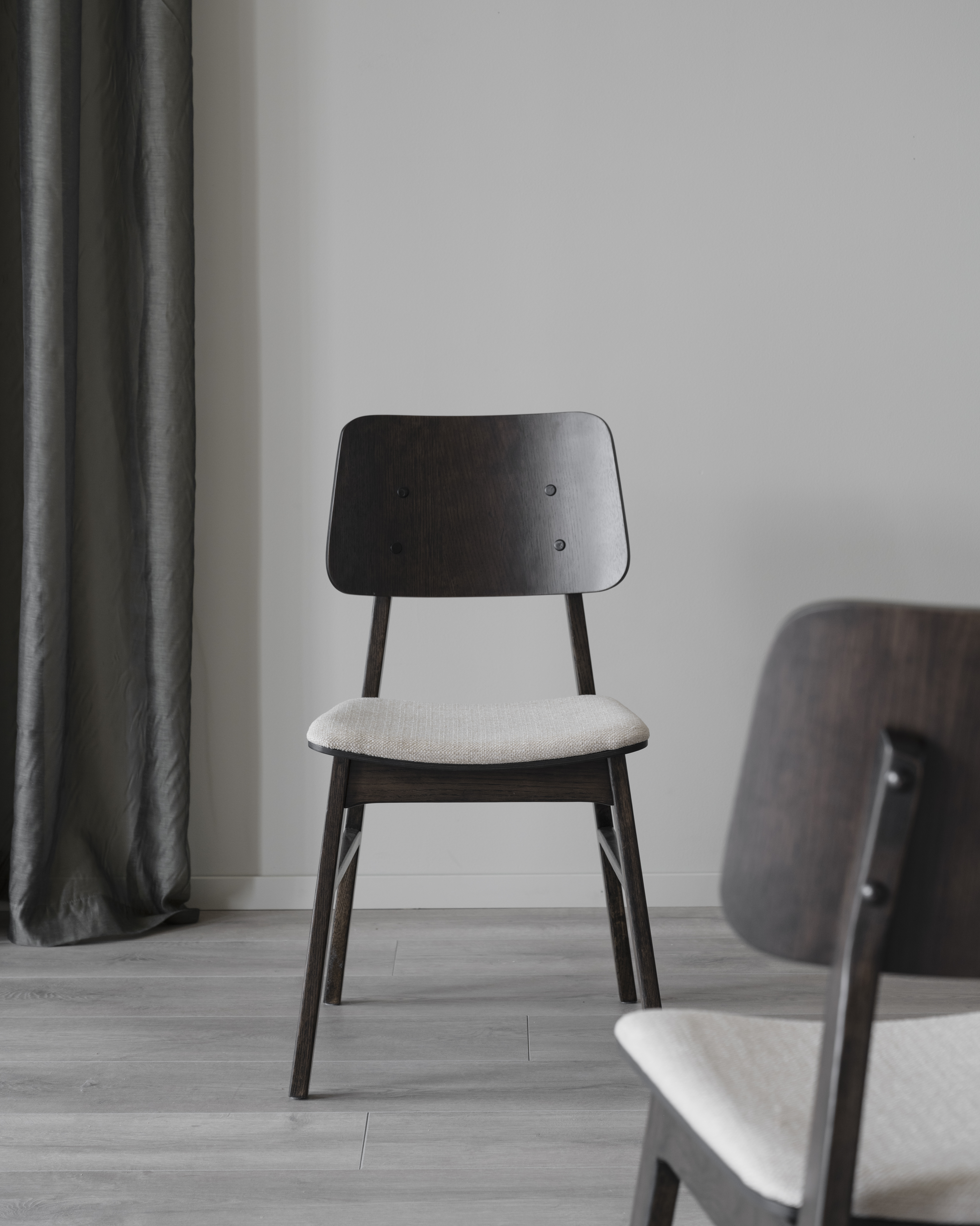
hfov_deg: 19.4
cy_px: 519
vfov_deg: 24.1
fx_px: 2864
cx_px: 491
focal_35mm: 79
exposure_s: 4
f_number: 5.6
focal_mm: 70
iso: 160
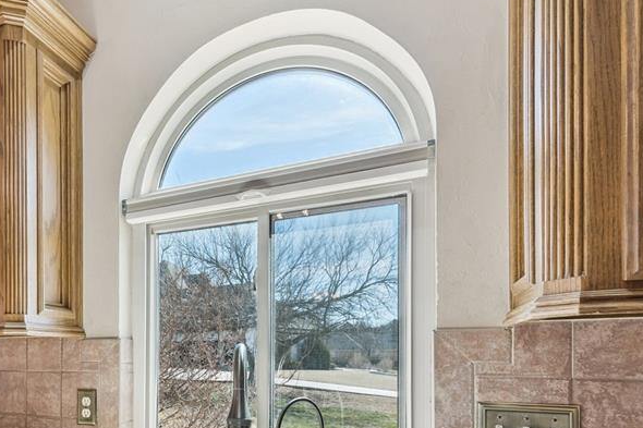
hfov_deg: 64.4
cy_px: 354
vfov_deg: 46.4
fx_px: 464
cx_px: 147
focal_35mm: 26
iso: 200
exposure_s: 1/60
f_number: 7.1
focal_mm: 10
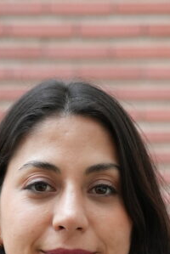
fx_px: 1413
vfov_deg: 9.8
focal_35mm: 200
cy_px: 448
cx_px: 55
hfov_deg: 6.9
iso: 1600
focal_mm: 52
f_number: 2.8
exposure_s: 1/100
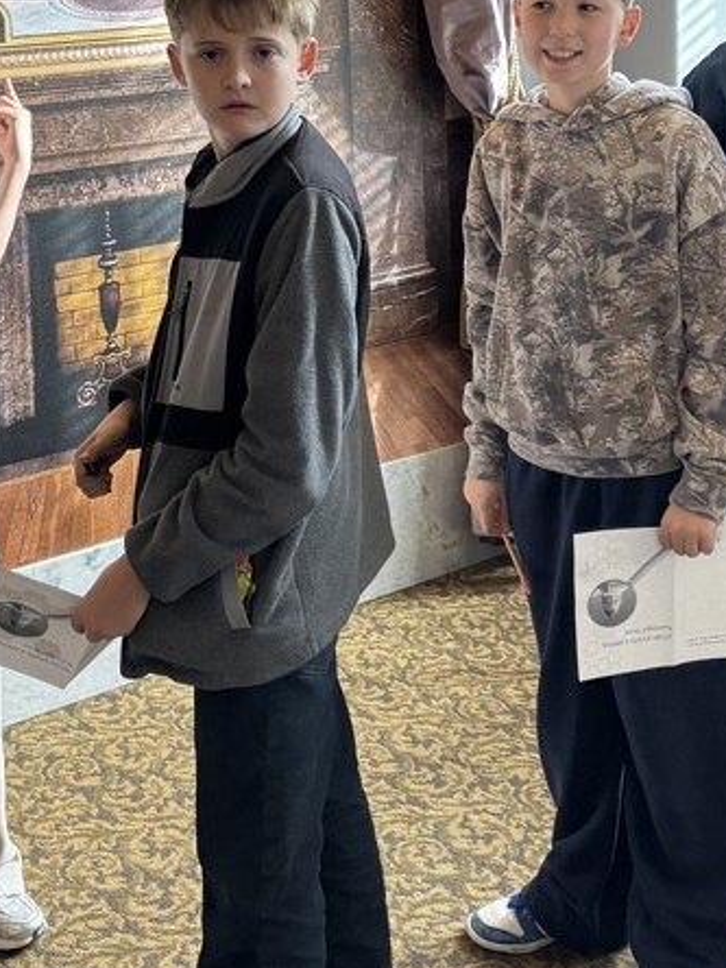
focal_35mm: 60
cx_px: 166
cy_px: 122
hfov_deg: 24.1
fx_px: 1678
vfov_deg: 30.9
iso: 80
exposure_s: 1/60
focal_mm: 5.96
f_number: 1.6
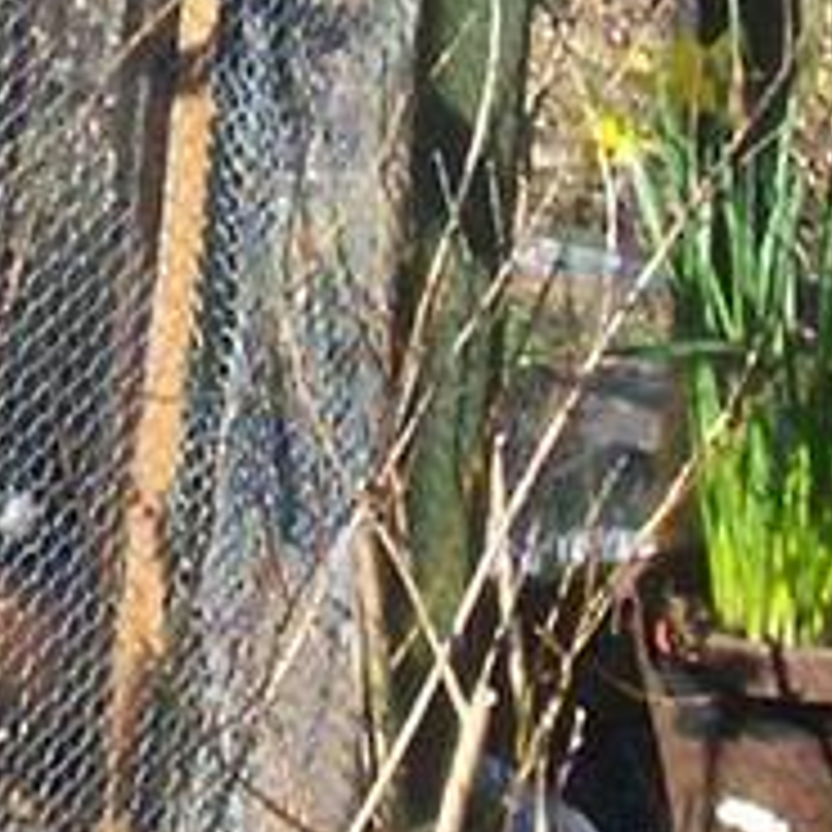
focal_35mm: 275
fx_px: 7478
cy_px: -661
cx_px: -585
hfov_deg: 6.3
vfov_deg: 6.2
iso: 100
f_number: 4.5
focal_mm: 5.9
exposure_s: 1/322
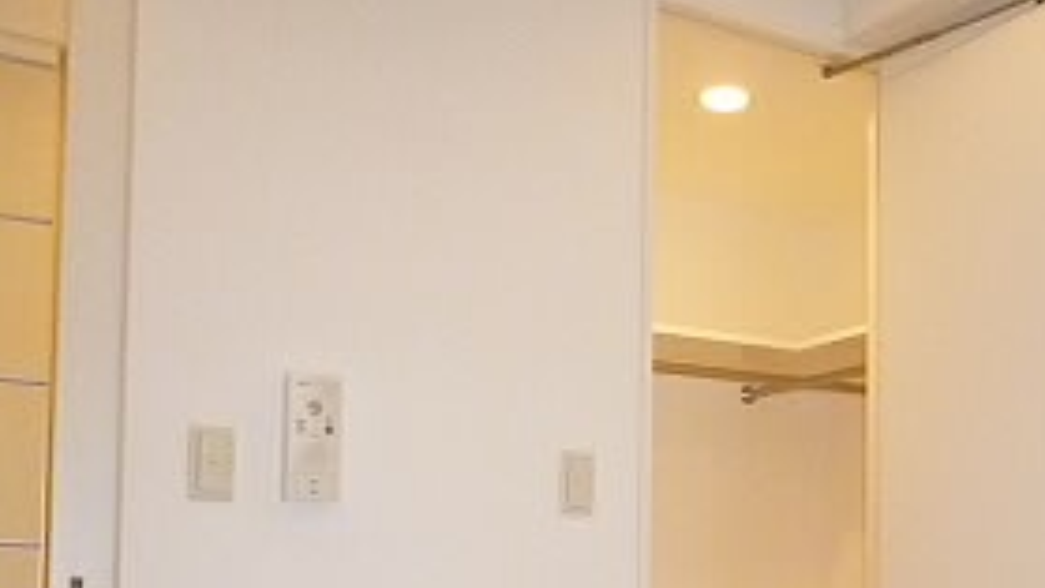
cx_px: 738
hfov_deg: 47.2
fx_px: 1164
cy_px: 537
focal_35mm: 42
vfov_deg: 27.3
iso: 1600
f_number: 3.1
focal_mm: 4.5
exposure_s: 1/160
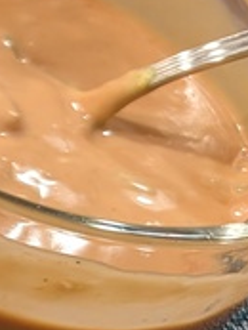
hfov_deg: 8.2
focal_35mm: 142
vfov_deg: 13.8
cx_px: -599
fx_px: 1355
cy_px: 66
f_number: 1.68
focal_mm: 6.9
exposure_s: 1/24
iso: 138
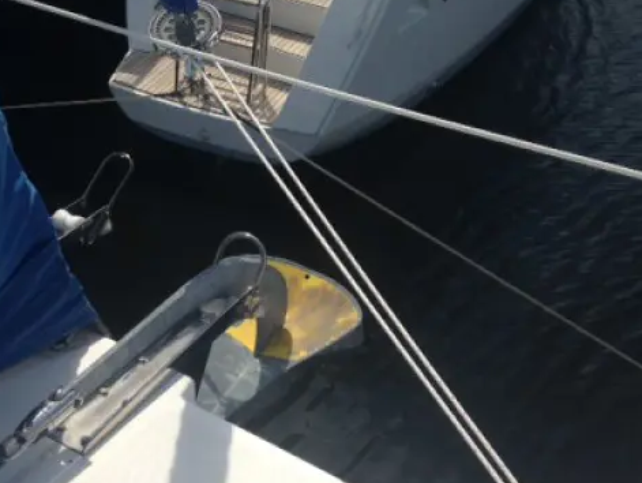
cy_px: 285
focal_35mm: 56
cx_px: 204
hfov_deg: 34.0
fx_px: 1039
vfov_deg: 26.1
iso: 50
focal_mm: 4.12
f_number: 2.4
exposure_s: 1/2584
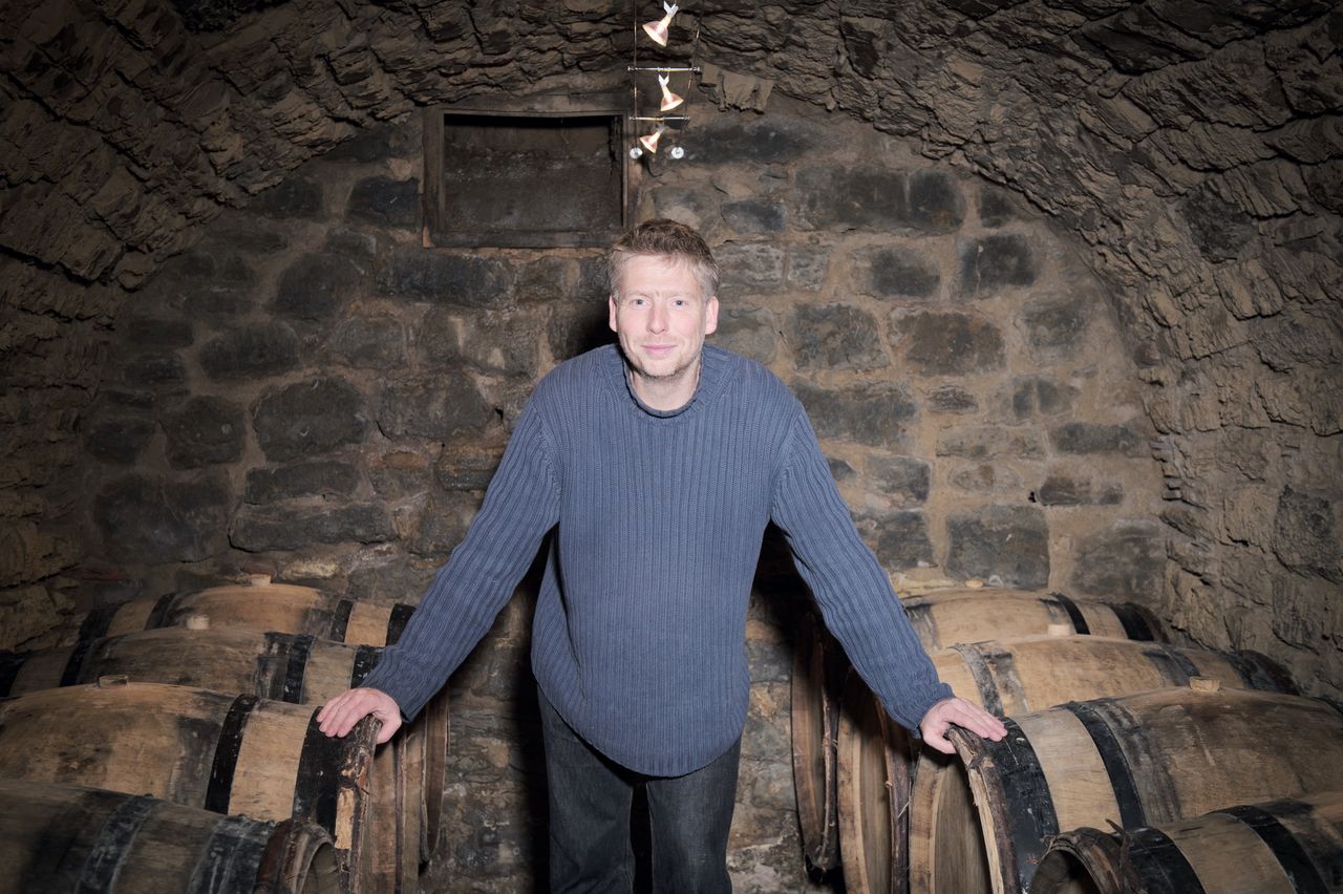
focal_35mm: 48
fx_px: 1790
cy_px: 447
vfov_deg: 28.0
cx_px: 672
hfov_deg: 41.1
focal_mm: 48
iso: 400
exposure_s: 1/350
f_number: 5.6
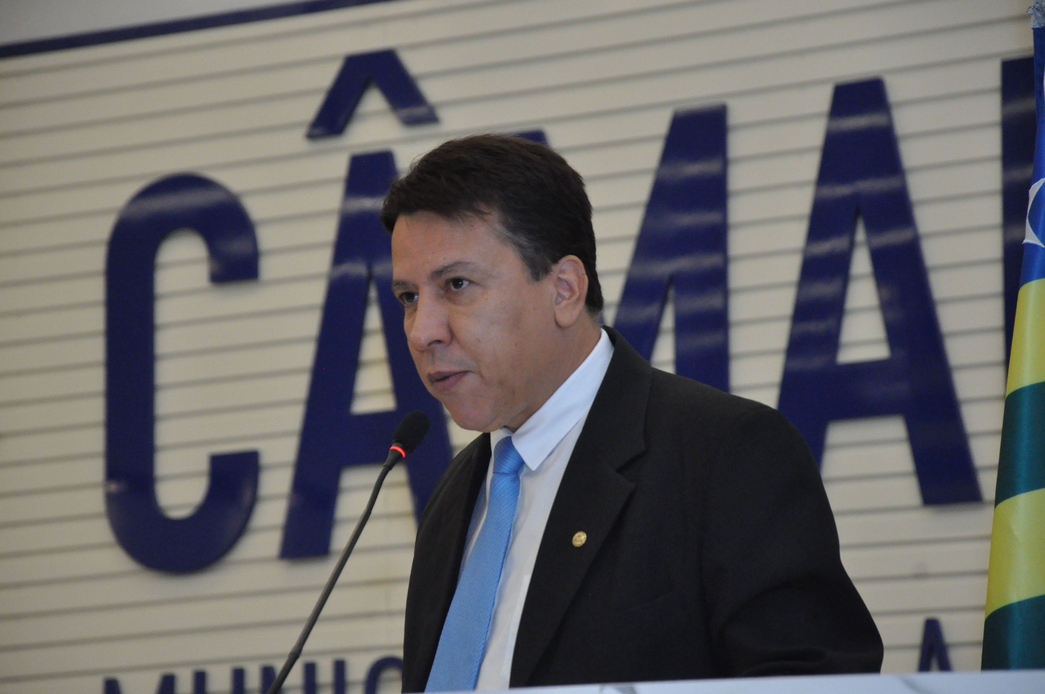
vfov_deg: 8.7
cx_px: 522
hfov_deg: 13.1
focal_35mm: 158
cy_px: 347
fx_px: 4566
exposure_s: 1/125
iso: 2500
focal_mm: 105
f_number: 5.6
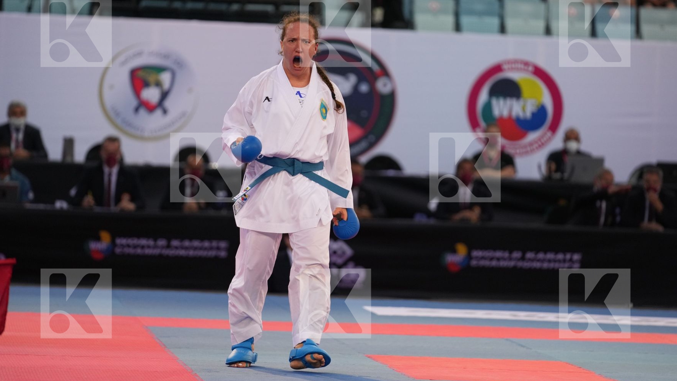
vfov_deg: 5.7
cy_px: 168
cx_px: 335
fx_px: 3824
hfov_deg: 10.1
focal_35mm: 213
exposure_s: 1/1000
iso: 1600
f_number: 2.8
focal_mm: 200
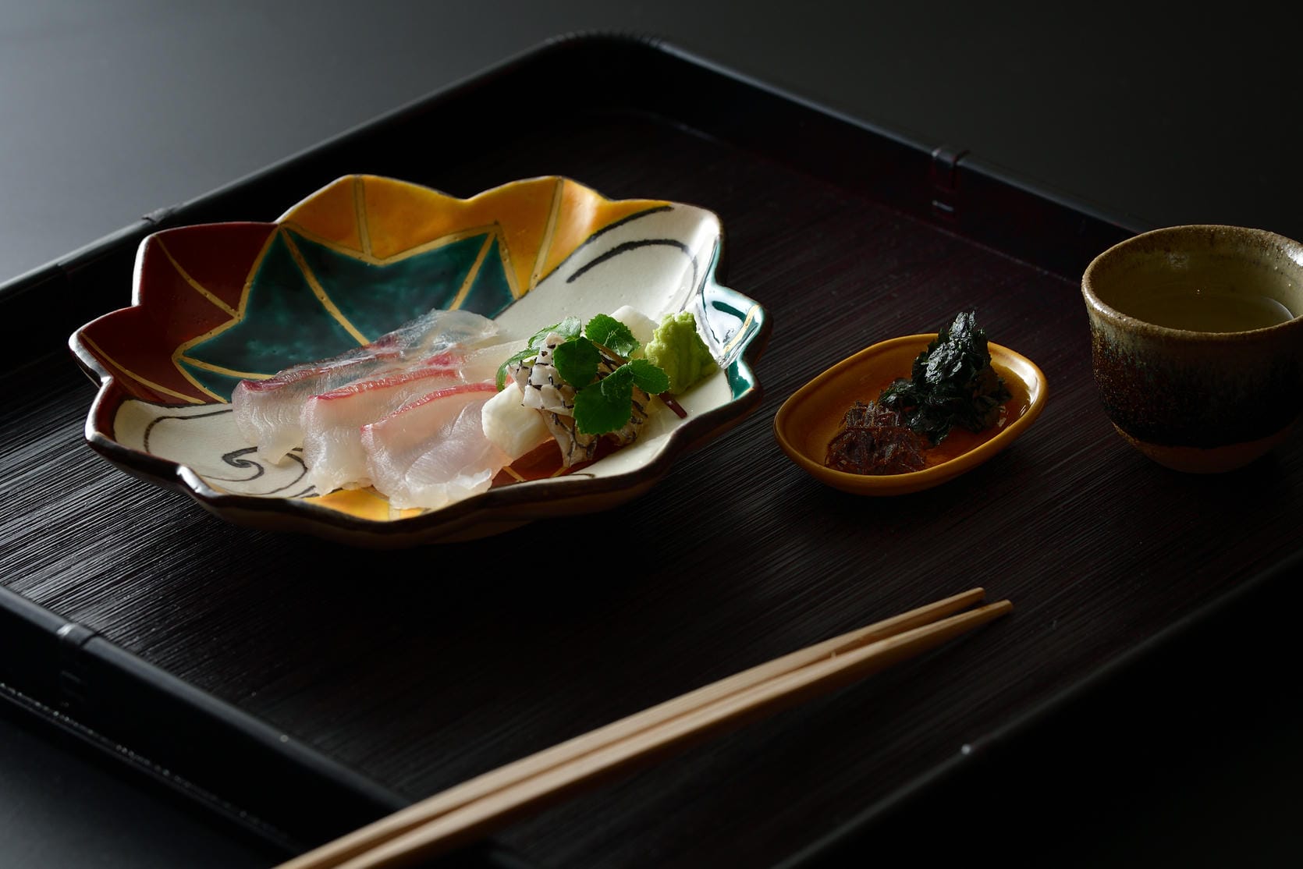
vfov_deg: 12.7
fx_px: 3909
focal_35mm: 108
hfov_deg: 18.9
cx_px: 652
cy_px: 434
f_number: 7.1
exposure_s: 1/200
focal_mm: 72
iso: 100
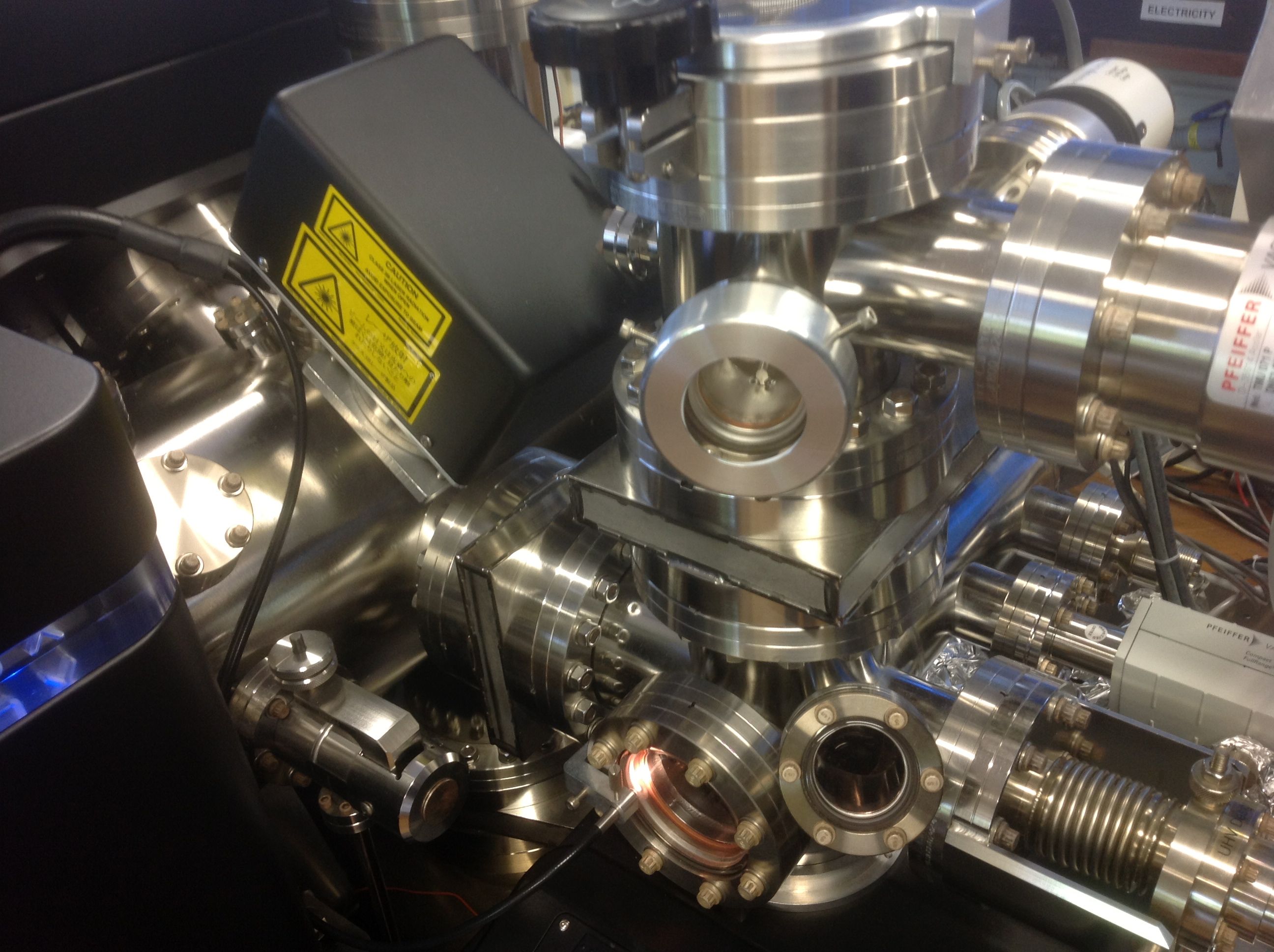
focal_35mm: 35
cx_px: 637
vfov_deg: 40.6
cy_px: 476
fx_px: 1286
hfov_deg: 52.7
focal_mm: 4.28
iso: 64
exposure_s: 1/17
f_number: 2.4
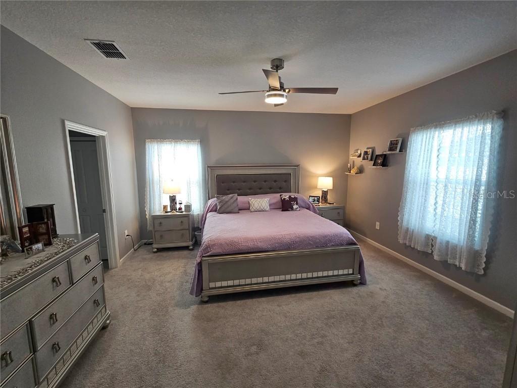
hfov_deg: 106.2
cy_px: 194
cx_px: 258
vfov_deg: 89.9
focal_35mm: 13
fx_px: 194
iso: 125
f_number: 2.2
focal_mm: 2.2
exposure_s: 1/60
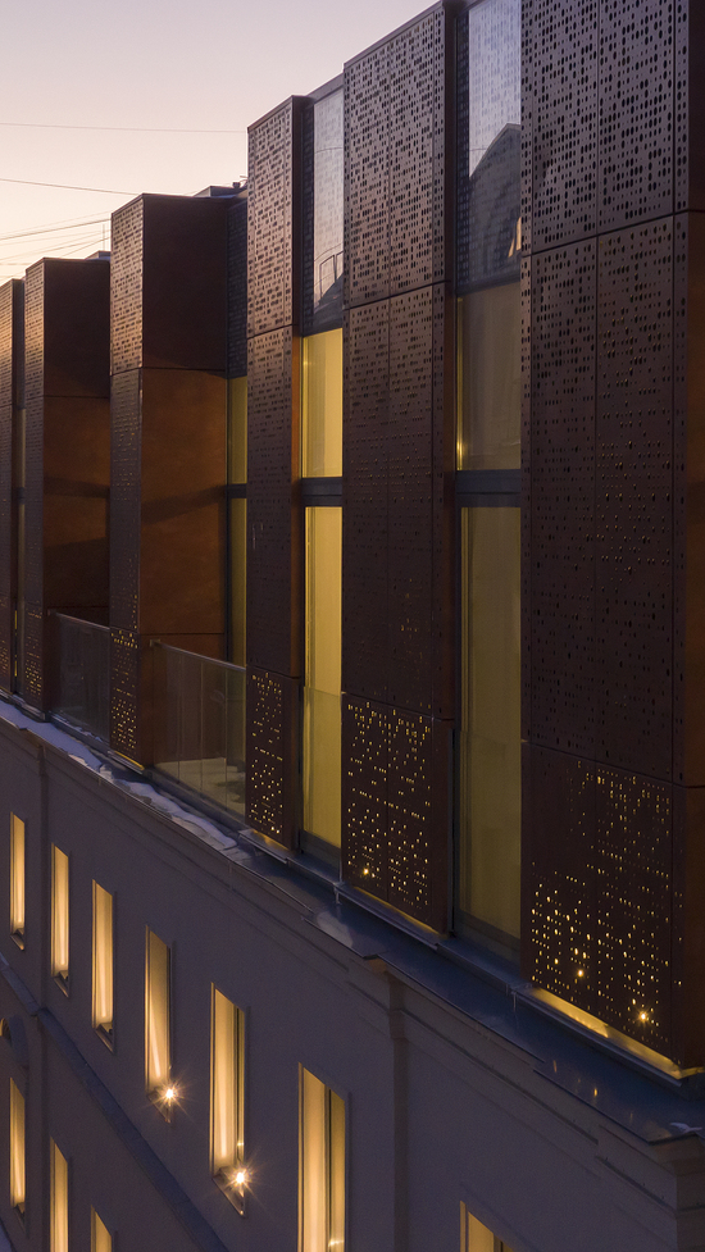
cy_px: 502
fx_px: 1993
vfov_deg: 34.8
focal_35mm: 60
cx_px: 611
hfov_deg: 19.7
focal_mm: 10.26
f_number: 4.5
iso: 200
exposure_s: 1/10
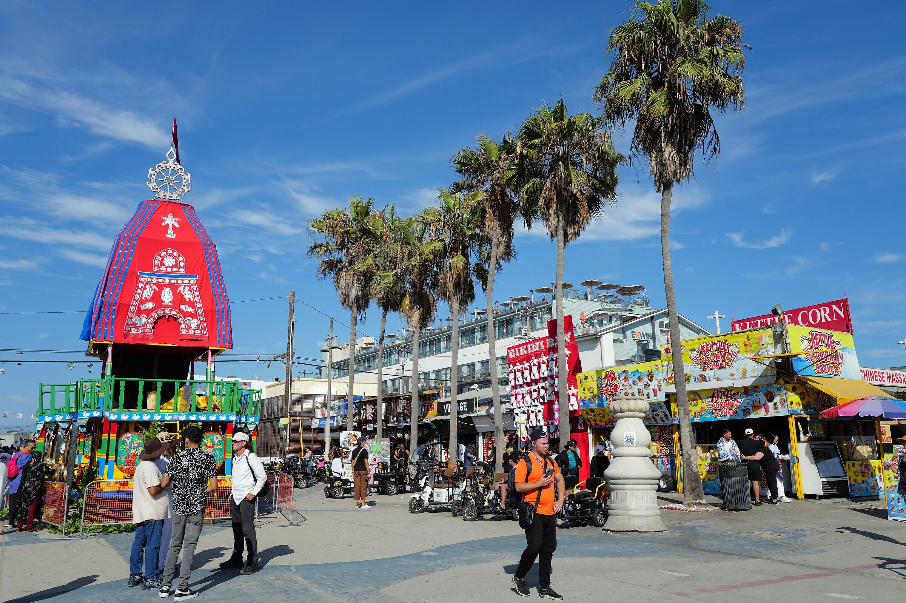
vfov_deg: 46.3
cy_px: 302
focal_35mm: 28
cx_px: 453
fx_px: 704
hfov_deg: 65.5
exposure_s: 1/2000
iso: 100
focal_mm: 28
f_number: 3.2
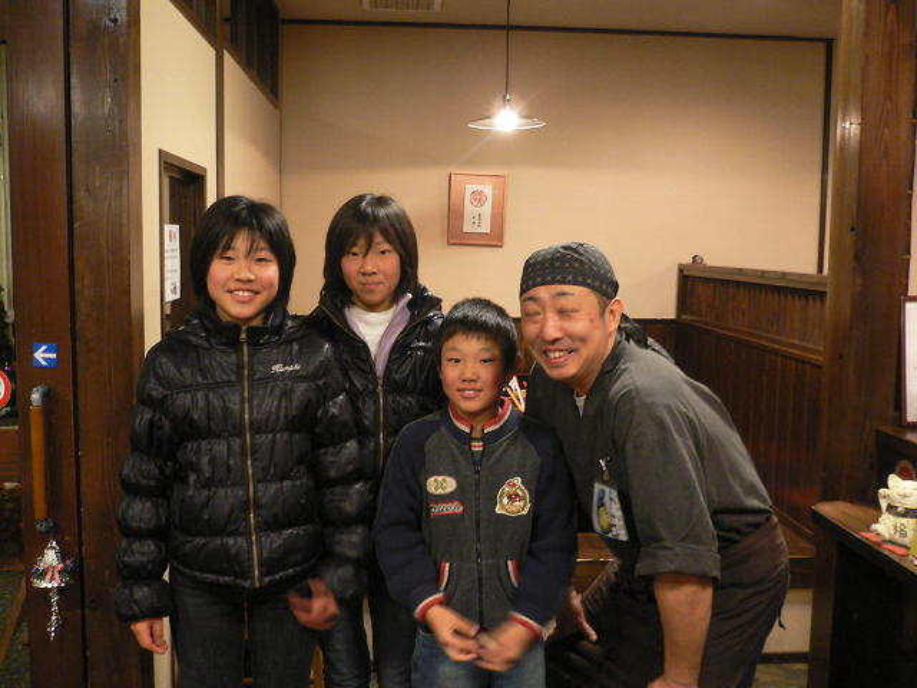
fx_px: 927
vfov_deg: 40.7
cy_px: 344
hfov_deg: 52.6
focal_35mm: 35
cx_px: 458
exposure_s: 1/8
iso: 200
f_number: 2.8
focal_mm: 5.8
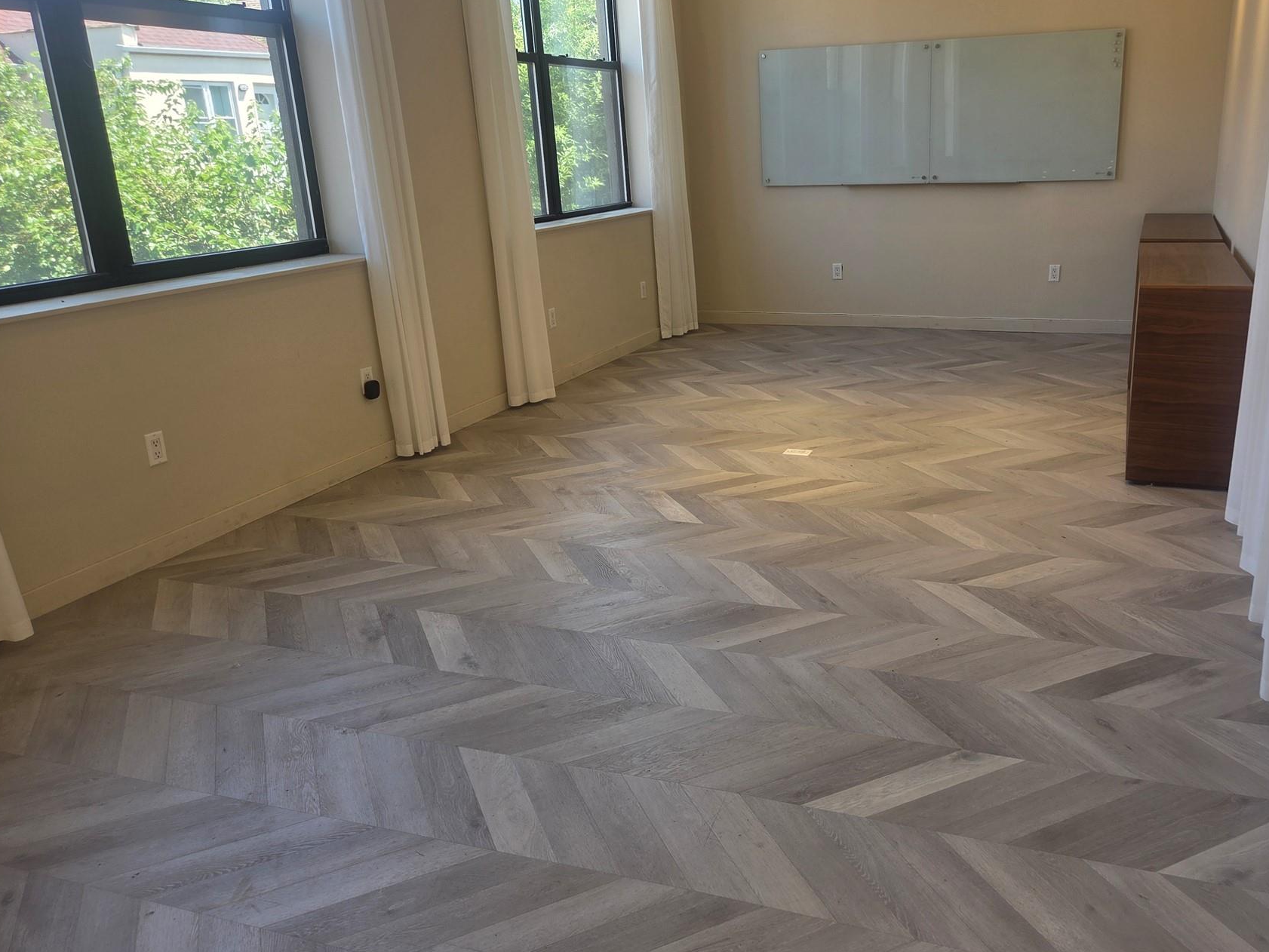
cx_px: 764
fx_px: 1027
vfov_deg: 49.7
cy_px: 428
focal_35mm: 28
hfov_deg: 62.8
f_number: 1.8
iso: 25
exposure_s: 1/120
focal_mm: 5.4
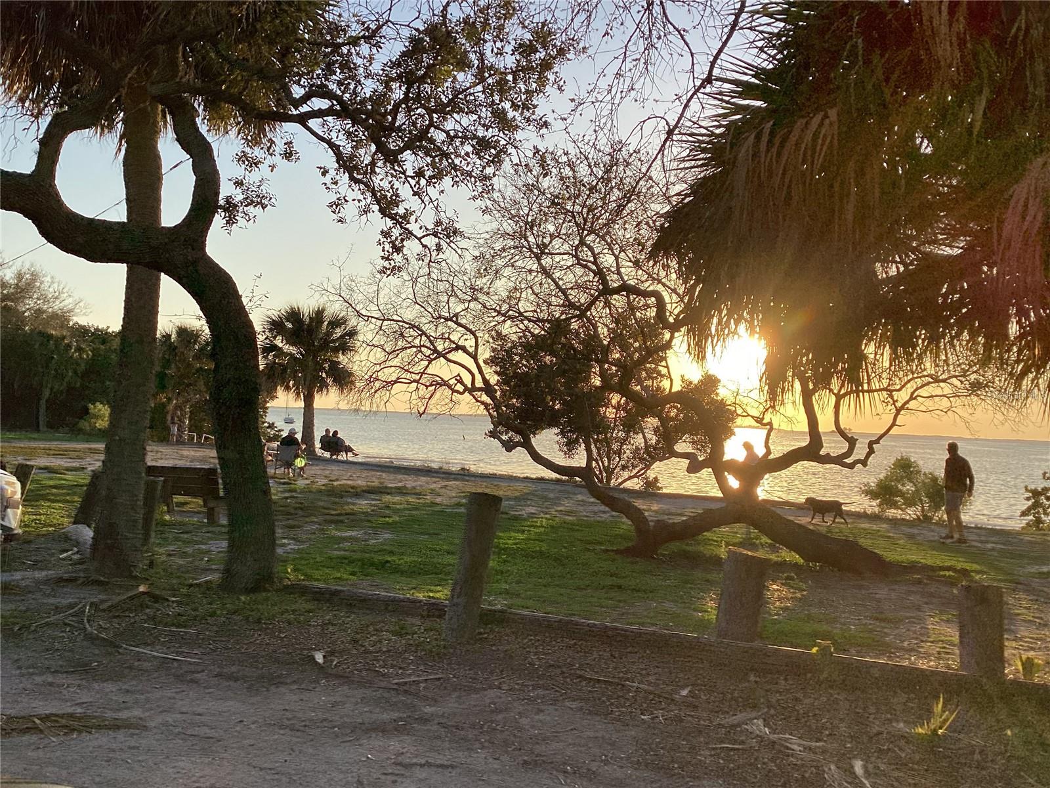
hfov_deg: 58.4
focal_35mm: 31
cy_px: 394
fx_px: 940
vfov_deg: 45.4
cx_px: 525
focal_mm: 3.3
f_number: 2.4
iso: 25
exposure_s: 1/485
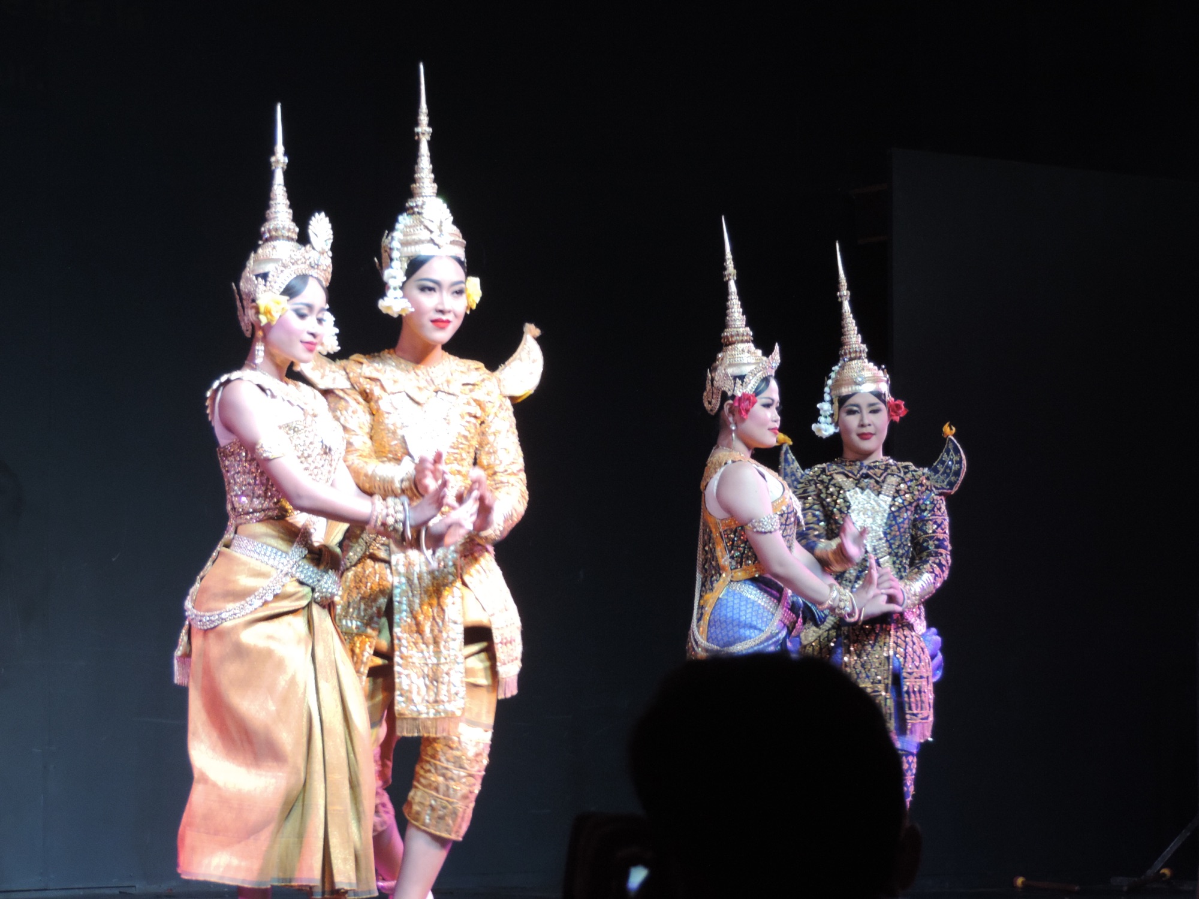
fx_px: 3637
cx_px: 600
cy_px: 450
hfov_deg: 18.7
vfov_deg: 14.1
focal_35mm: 105
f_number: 4.2
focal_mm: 18.7
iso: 400
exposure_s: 1/30
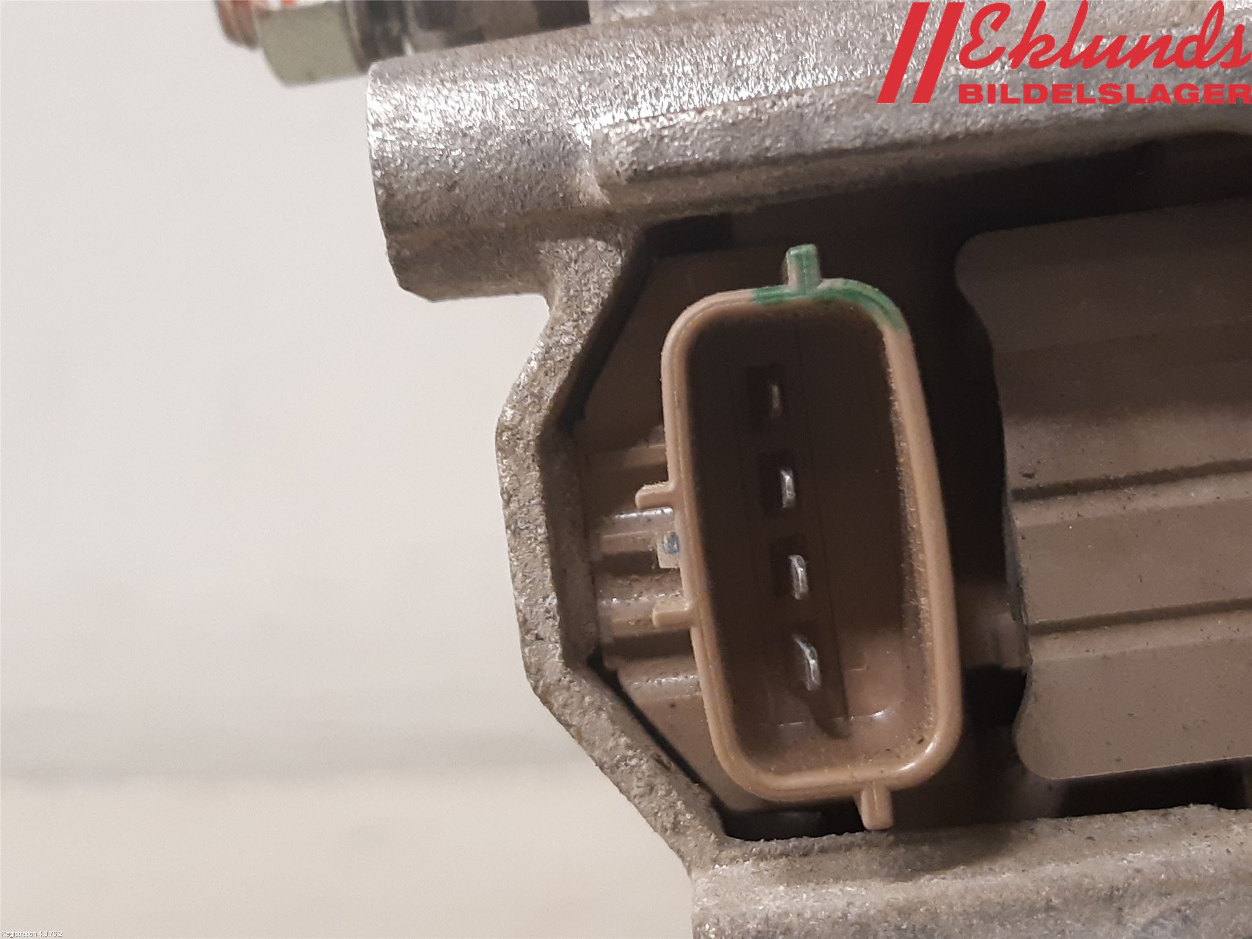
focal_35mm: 26
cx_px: 626
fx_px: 940
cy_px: 470
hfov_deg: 67.3
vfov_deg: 53.1
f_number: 1.7
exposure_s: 1/33
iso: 250
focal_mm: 3.93
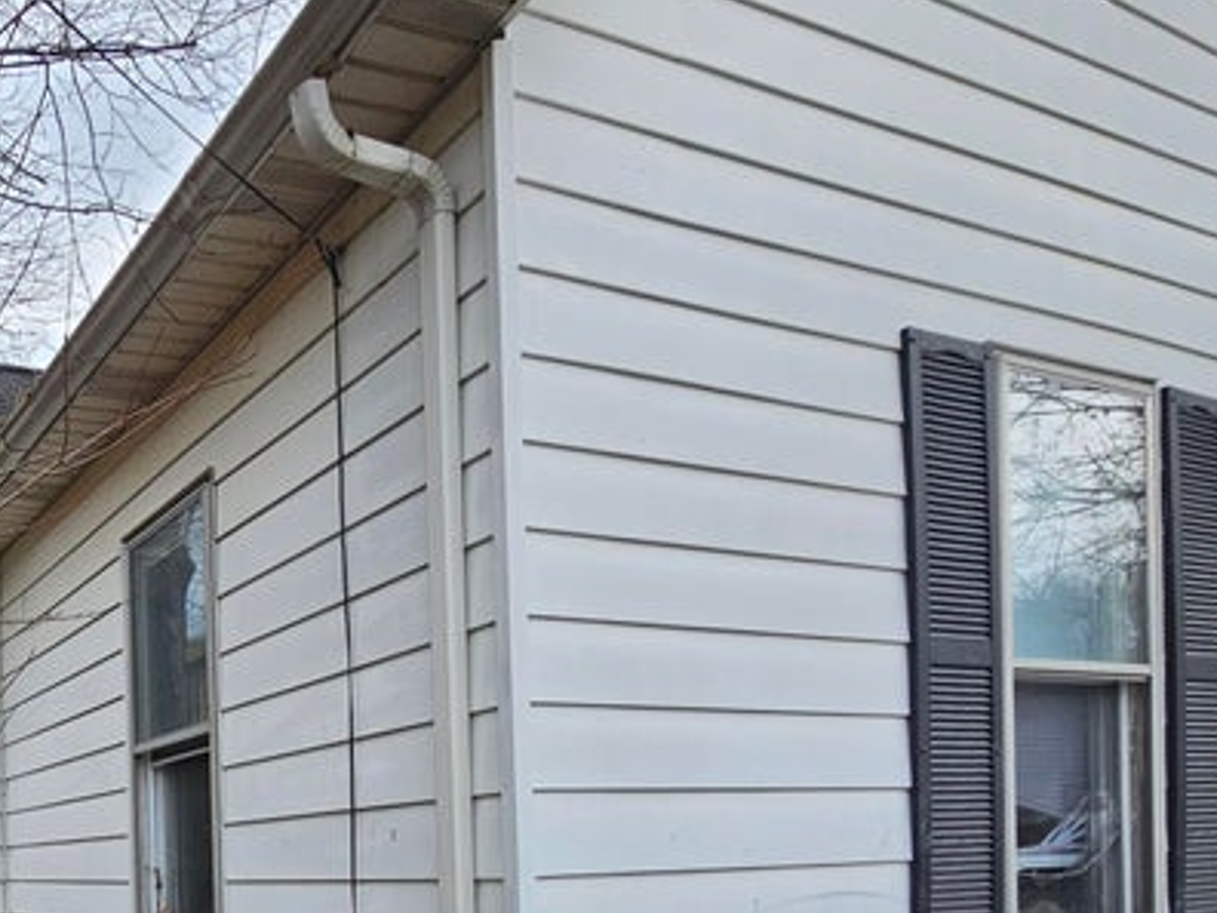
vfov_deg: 44.0
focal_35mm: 28
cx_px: 112
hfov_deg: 54.8
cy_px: 870
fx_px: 984
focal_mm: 2.2
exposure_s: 1/548
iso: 50
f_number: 2.2
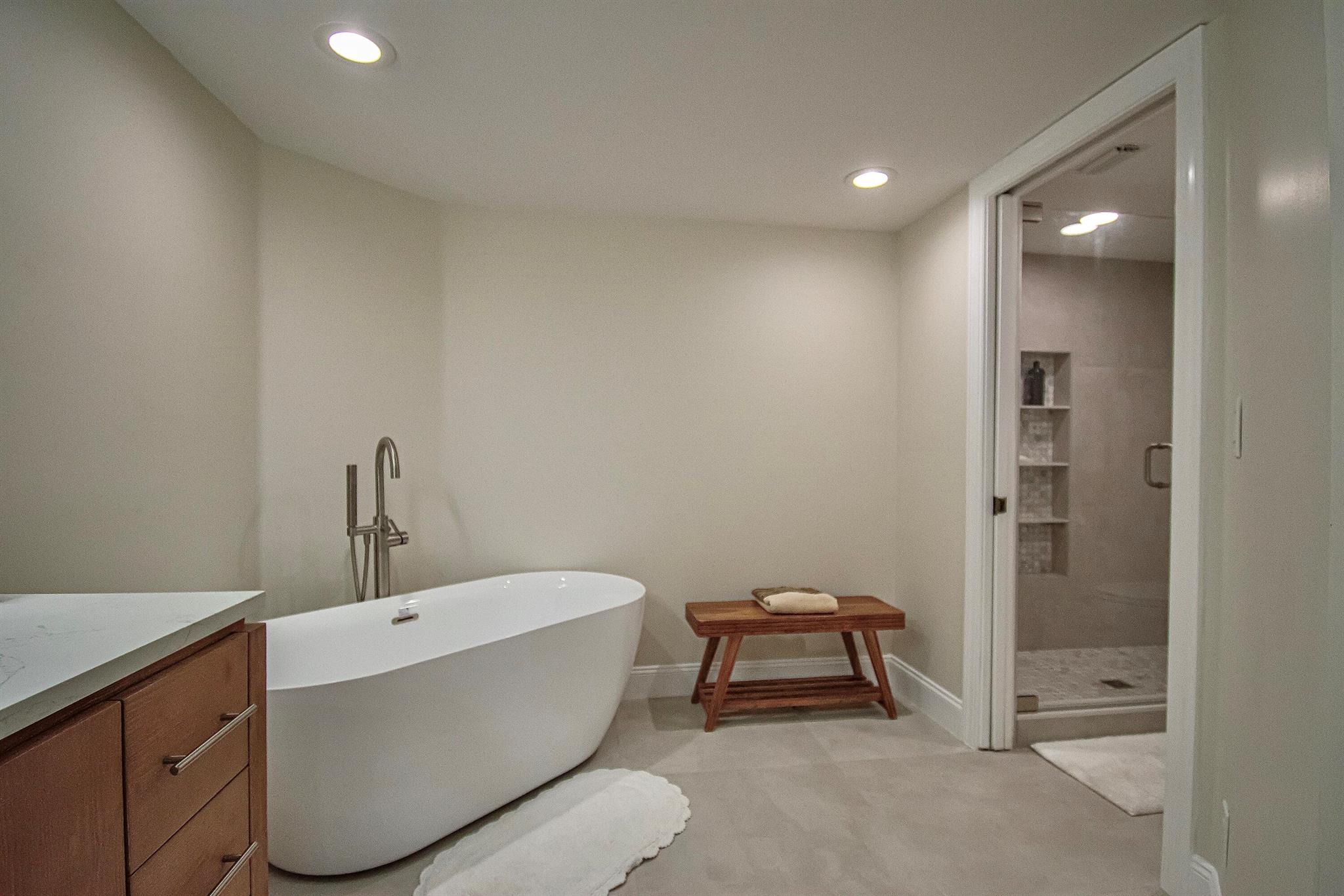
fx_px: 616
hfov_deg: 95.0
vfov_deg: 72.0
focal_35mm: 16
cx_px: 672
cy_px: 448
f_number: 4.8
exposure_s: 1/500
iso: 1800
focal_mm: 11
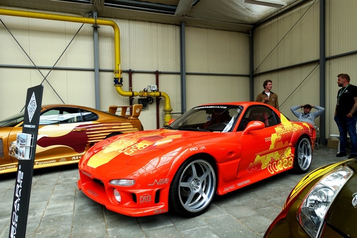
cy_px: 119
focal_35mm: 24
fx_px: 238
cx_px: 178
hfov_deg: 73.7
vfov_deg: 53.1
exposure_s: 1/125
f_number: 4
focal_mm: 8.8
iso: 125
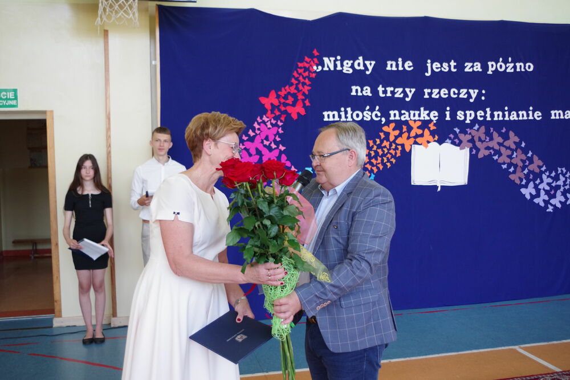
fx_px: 538
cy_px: 190
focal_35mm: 34
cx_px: 285
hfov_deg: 55.8
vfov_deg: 38.9
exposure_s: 1/100
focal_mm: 23.13
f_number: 4
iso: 1600
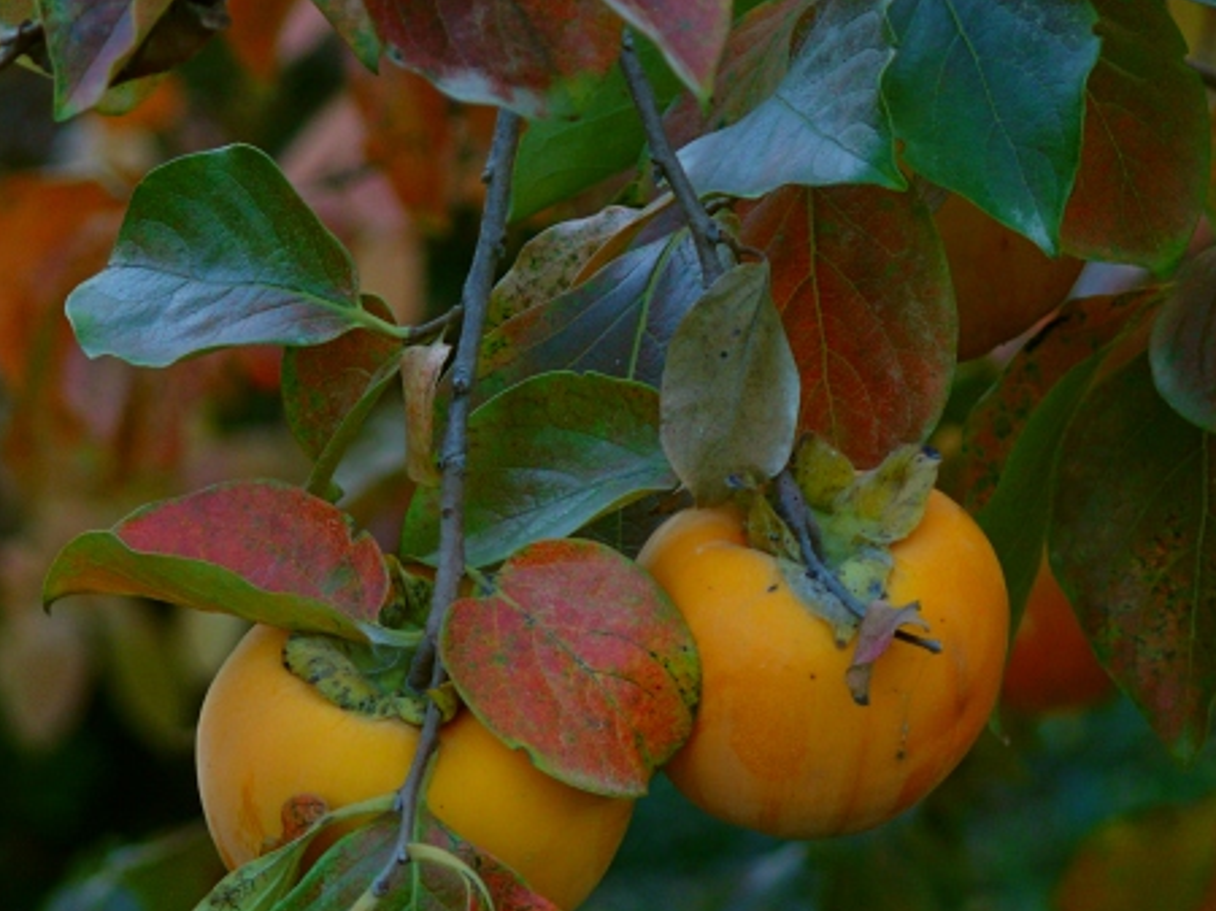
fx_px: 11551
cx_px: 746
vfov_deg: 4.5
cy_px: 570
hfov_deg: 6.0
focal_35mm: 329
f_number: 3.6
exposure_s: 1/30
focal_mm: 39.1
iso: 100
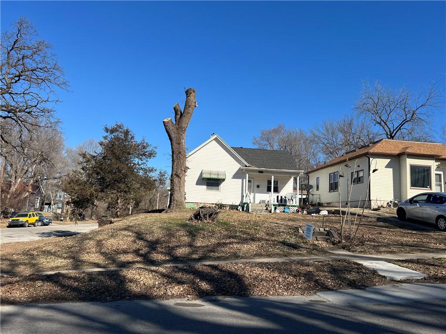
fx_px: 335
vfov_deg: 53.1
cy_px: 167
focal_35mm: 26
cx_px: 223
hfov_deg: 67.3
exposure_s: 1/4115
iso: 50
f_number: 1.5
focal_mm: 5.7
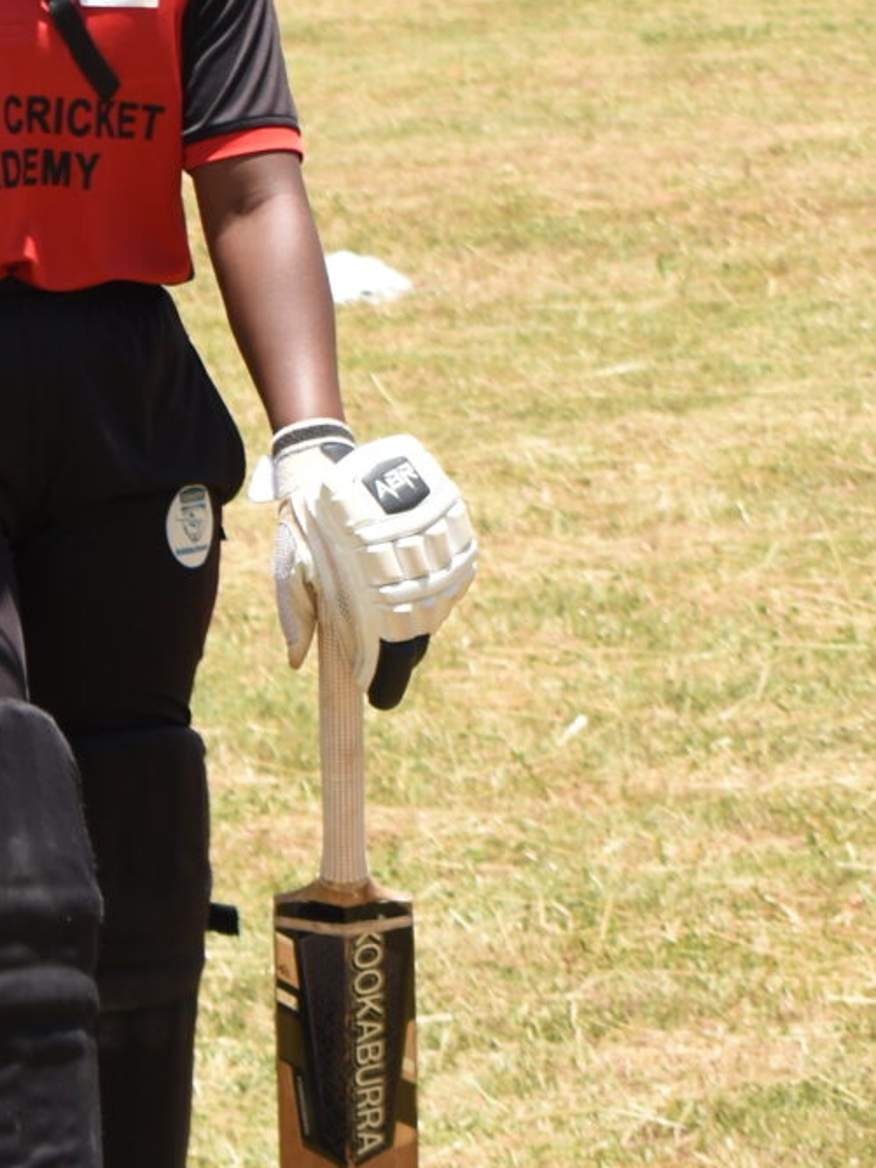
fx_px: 10252
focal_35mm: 304
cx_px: -422
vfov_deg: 6.5
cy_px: 483
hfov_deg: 4.9
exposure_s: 1/250
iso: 100
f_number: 6.3
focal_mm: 55
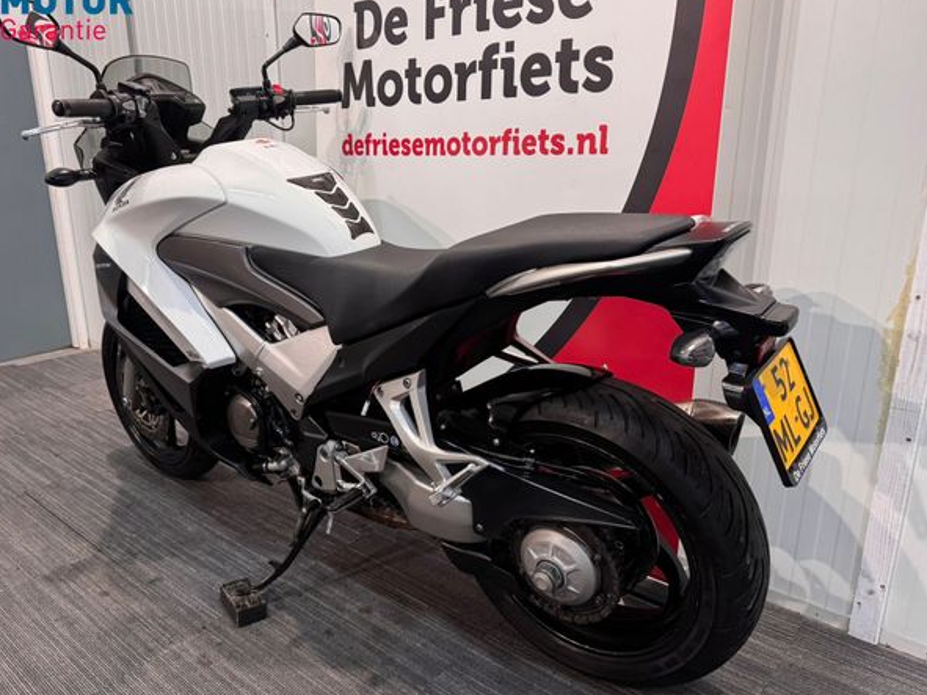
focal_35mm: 26
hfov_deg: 67.3
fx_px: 696
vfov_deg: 53.0
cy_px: 355
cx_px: 436
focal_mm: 6.76
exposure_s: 1/50
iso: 320
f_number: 1.78
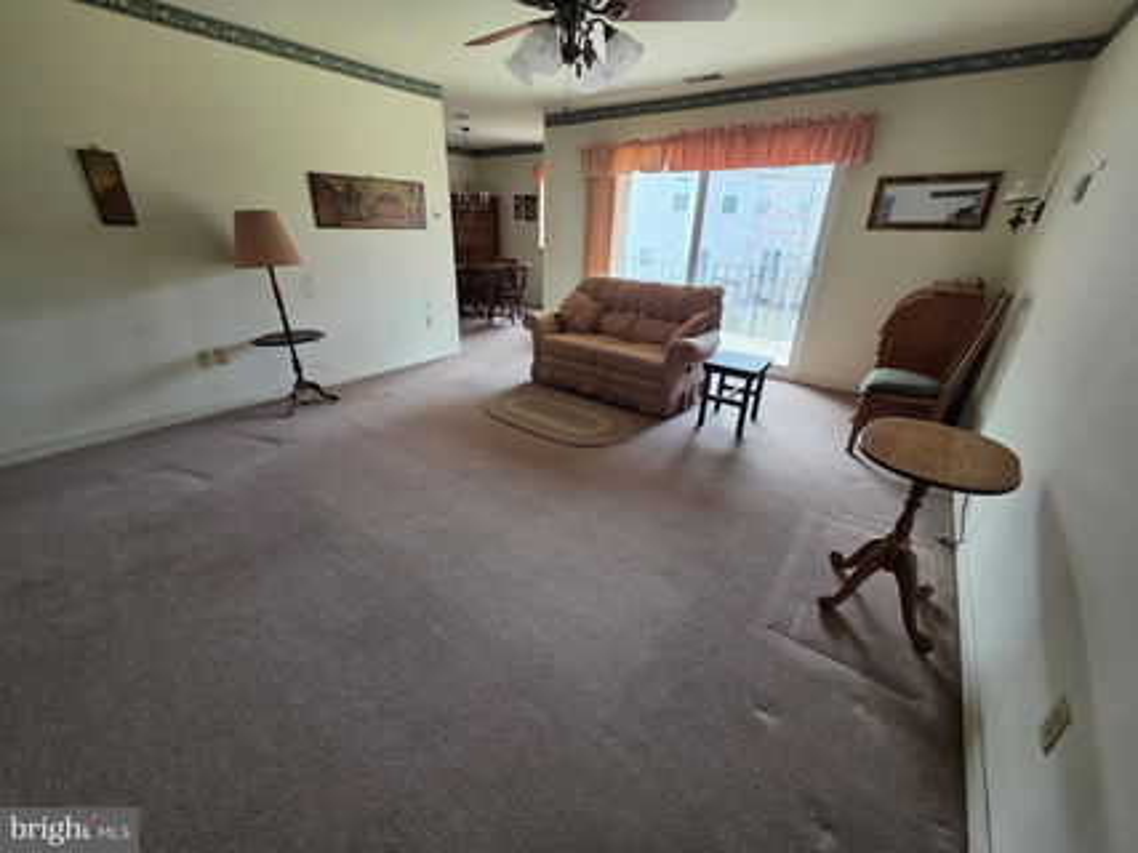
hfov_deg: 106.2
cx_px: 569
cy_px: 426
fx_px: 427
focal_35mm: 13
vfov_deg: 89.9
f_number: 1.9
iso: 250
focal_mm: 2.2
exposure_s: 1/60
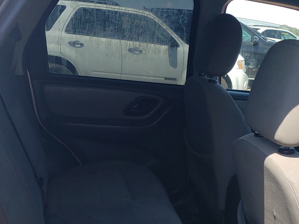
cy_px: 187
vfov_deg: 28.9
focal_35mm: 49
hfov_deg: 38.9
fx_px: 423
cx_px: 155
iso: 50
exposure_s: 1/1111
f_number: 1.5
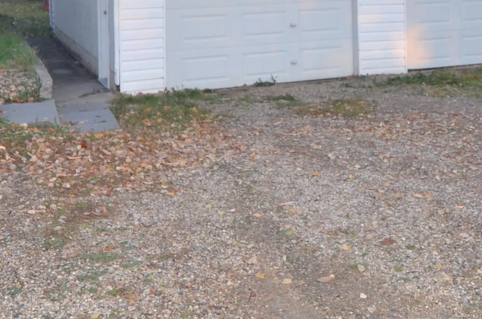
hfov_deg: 33.6
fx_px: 788
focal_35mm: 59
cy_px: -32
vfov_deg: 21.7
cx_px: 331
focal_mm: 16
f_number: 2.8
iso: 220
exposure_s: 1/125
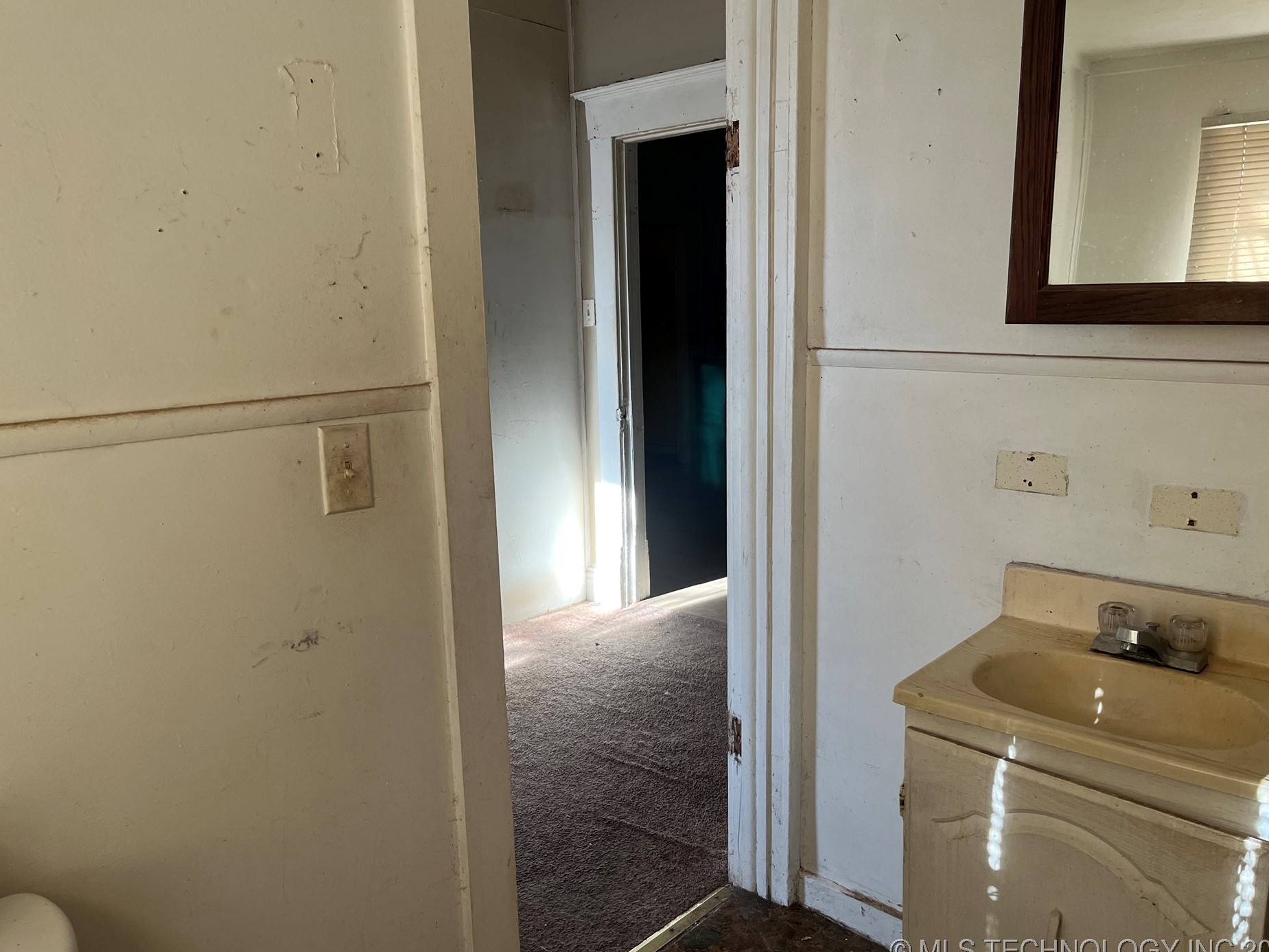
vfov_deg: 51.4
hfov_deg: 65.3
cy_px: 485
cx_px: 653
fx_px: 990
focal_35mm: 27
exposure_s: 1/118
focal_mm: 5.1
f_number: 1.6
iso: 125
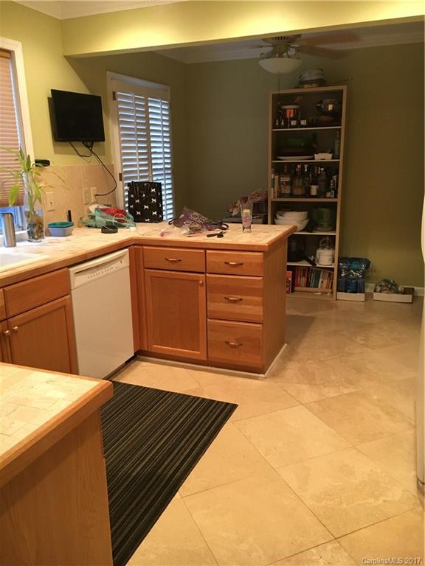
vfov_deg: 61.7
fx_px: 475
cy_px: 283
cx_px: 212
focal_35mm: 29
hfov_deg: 48.2
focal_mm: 4.15
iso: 125
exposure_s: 1/30
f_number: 2.2
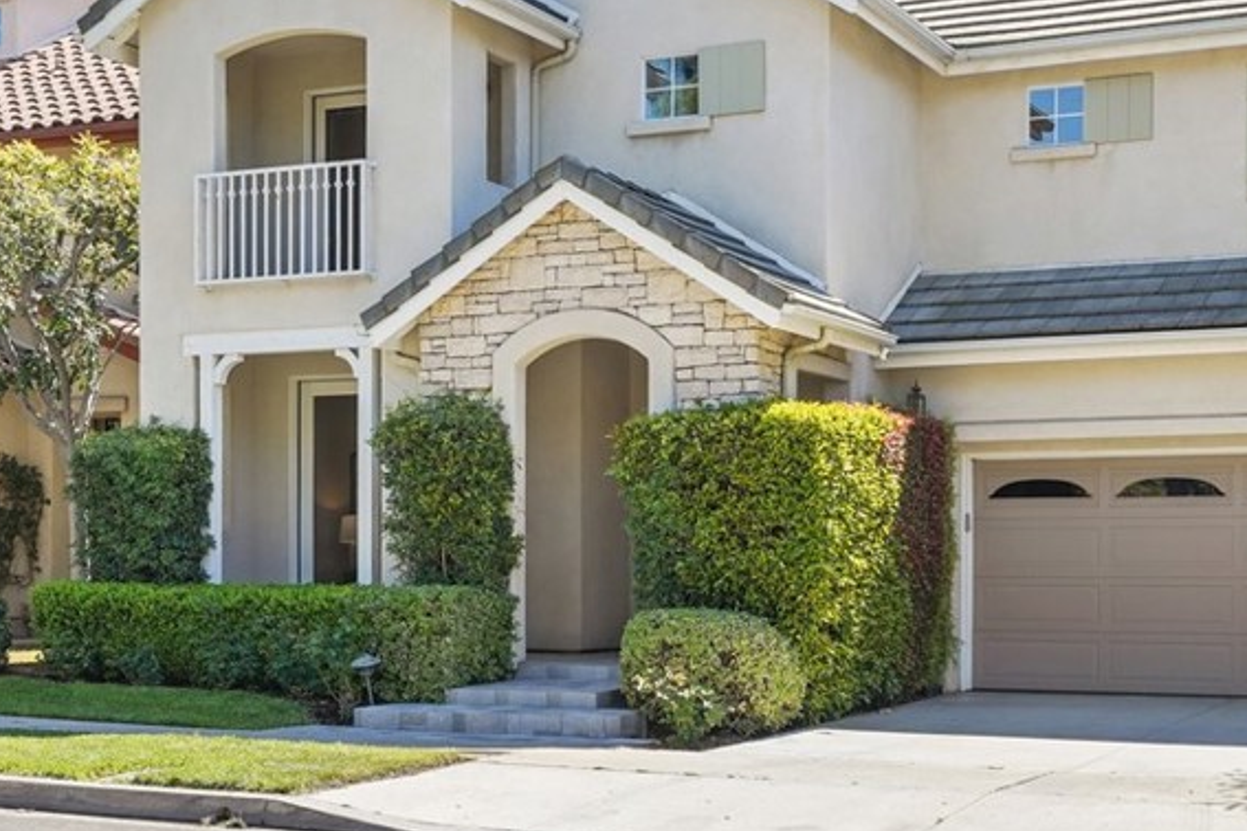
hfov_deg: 35.5
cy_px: 273
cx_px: 774
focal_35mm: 56
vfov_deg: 24.1
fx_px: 1940
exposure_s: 1/500
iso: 3200
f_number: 8
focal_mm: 31
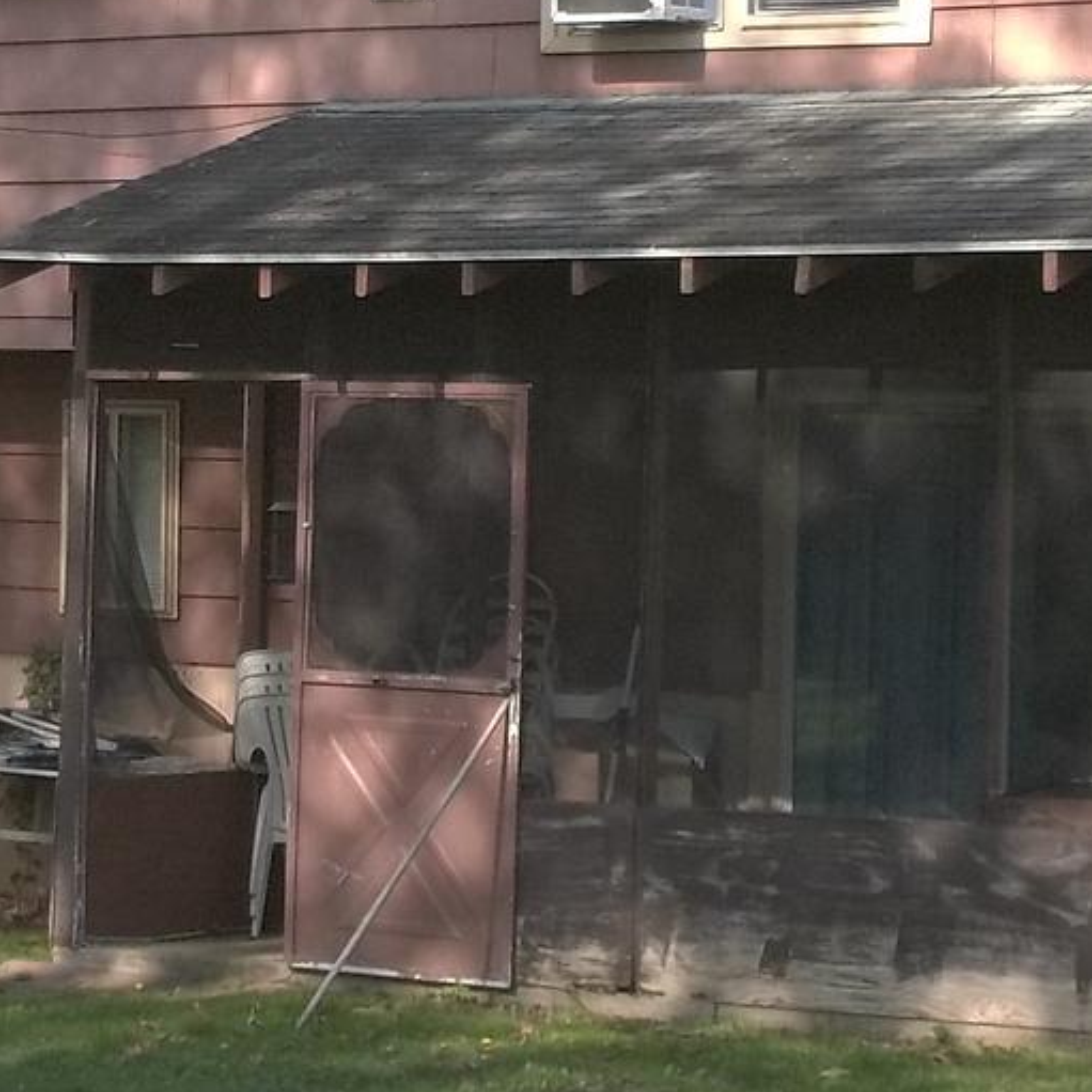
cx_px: 267
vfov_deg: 14.9
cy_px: 346
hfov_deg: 14.8
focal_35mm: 117
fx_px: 4176
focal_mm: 5.9
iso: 80
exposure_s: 1/250
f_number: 3.3
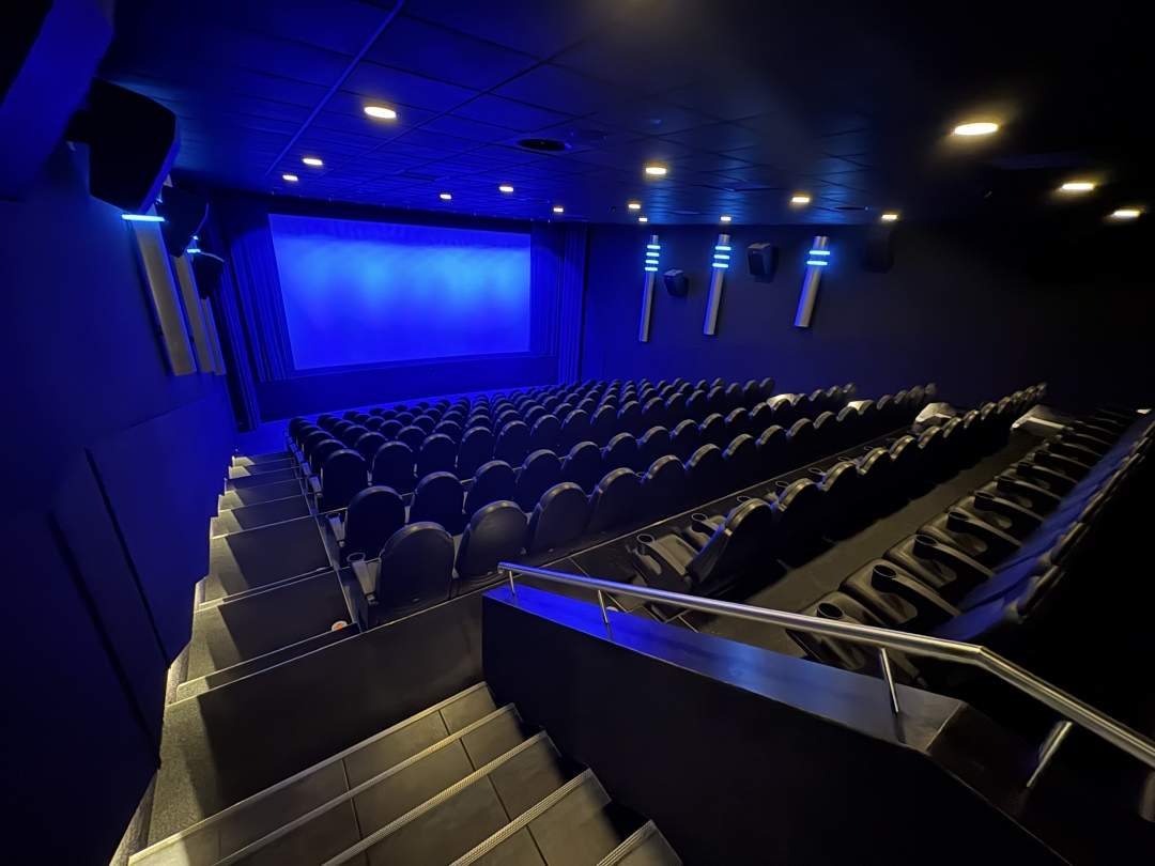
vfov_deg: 85.7
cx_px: 578
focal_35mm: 14
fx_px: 467
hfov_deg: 102.1
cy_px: 433
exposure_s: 1/8
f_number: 2.2
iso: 2500
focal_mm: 2.22
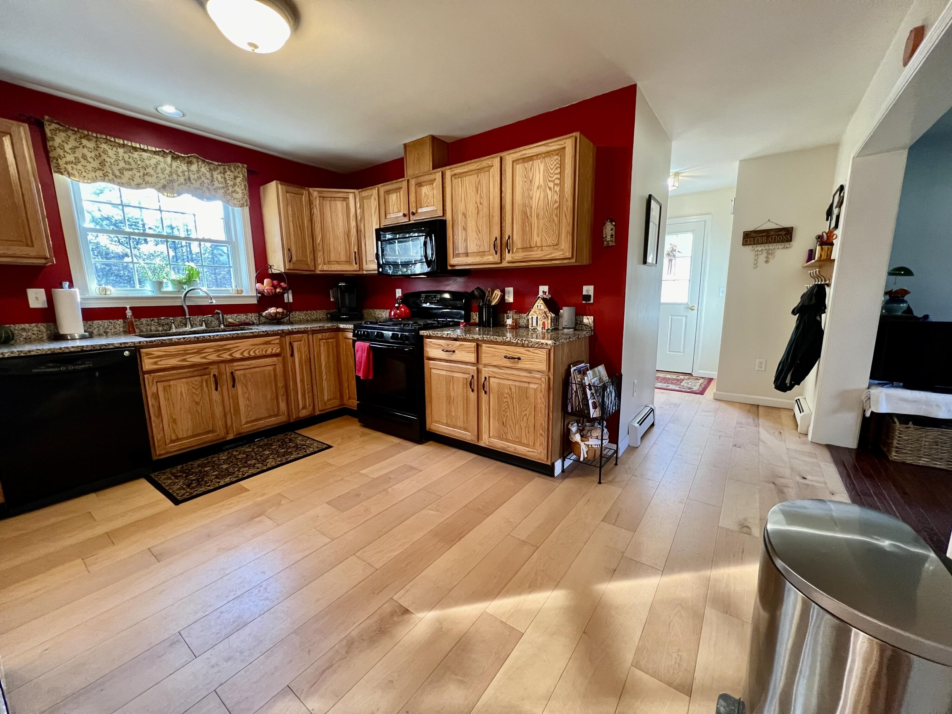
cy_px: 357
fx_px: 358
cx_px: 476
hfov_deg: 106.2
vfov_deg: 89.9
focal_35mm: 13
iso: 400
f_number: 1.8
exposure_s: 1/60
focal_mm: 1.57
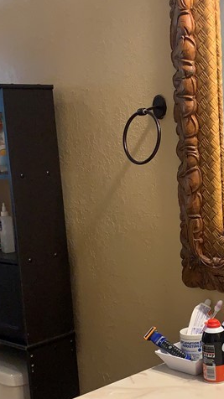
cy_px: 225
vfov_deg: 34.3
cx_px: 232
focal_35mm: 61
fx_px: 645
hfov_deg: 19.1
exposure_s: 1/60
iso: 160
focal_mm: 4.25
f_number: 1.8
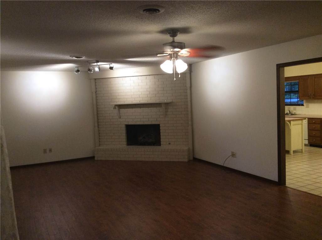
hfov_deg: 56.9
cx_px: 161
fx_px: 297
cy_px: 120
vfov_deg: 44.0
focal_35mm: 32
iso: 125
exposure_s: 1/24
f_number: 2.4
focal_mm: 3.3
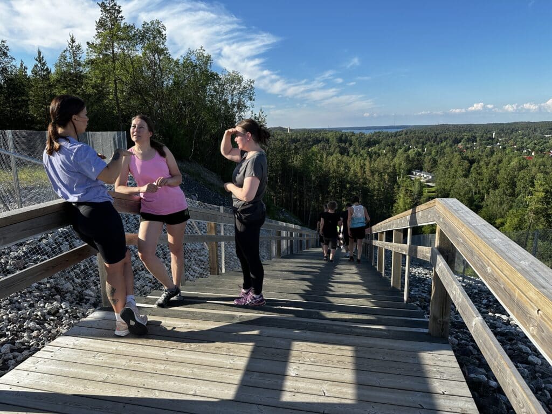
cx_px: 276
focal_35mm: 24
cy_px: 207
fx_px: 383
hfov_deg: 71.6
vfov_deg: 56.8
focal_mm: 6.86
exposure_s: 1/2525
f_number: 1.78
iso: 80
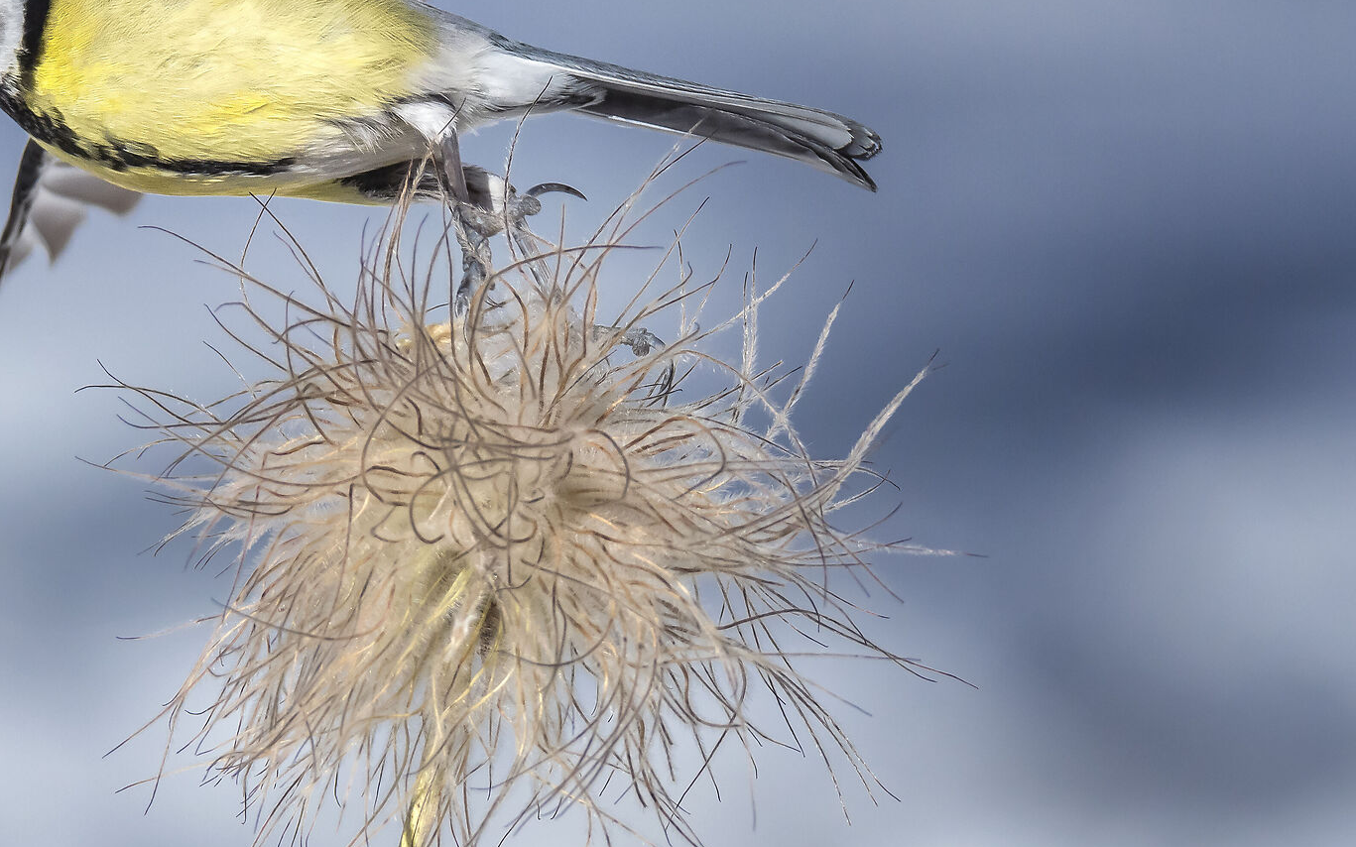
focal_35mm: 1208
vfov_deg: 1.1
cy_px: 200
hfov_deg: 1.7
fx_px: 44637
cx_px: 348
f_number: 8
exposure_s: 1/6400
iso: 1000
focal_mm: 450
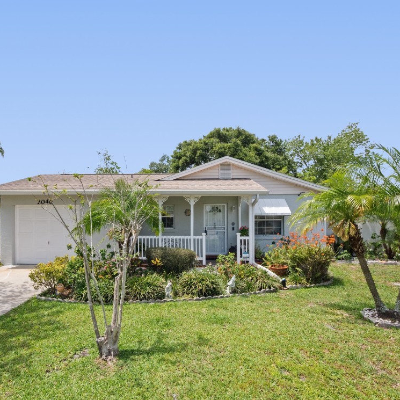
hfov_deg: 83.4
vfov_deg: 84.0
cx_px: 170
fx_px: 222
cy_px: 196
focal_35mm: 17
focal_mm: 7
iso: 200
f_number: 7.1
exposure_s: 1/320
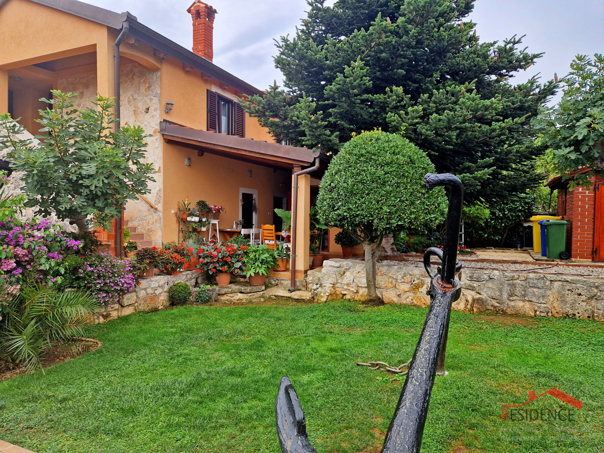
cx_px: 302
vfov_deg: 58.9
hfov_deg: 73.9
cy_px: 226
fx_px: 401
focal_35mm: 23
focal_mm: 5.4
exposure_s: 1/237
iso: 50
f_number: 1.8
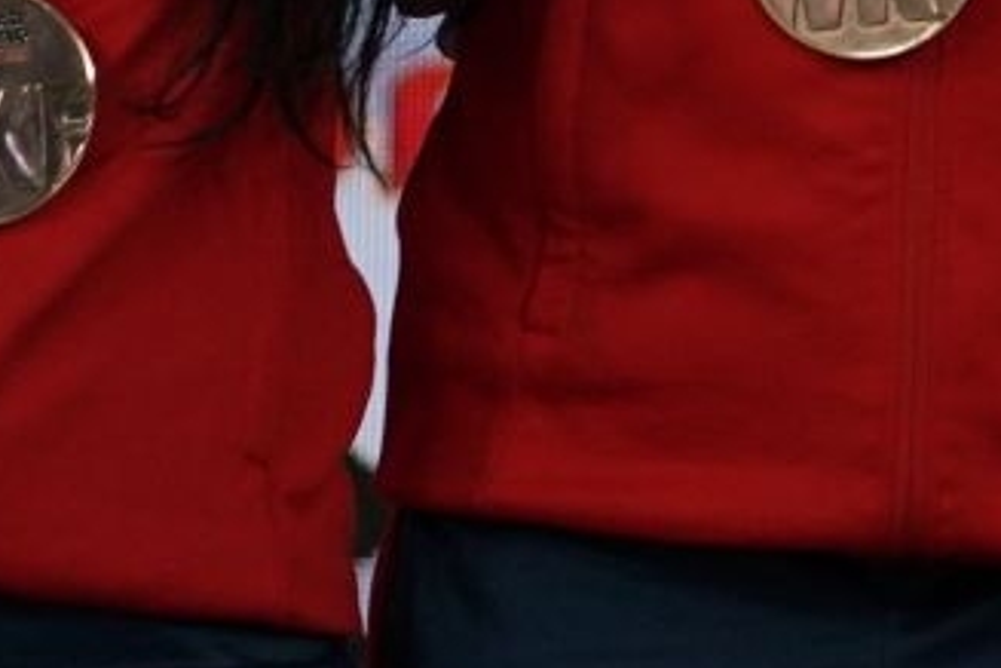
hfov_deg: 1.9
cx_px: 1460
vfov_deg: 1.2
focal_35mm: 1100
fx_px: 30584
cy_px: -447
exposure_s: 1/250
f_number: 2.8
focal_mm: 200
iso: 800
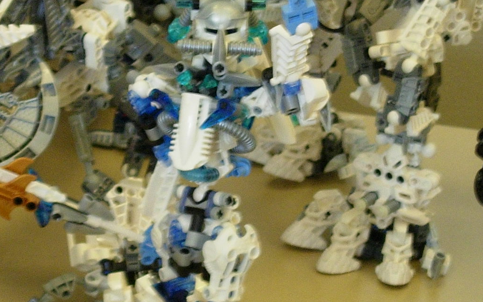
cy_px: 218
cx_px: 163
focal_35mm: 242
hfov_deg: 8.7
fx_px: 3186
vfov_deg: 5.4
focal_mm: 21.3
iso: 200
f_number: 4.6
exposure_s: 1/24.6
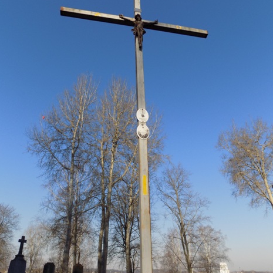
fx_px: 250
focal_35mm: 28
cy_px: 144
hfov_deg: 57.3
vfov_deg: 57.3
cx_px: 136
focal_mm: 4
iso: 80
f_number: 3.1
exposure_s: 1/1000
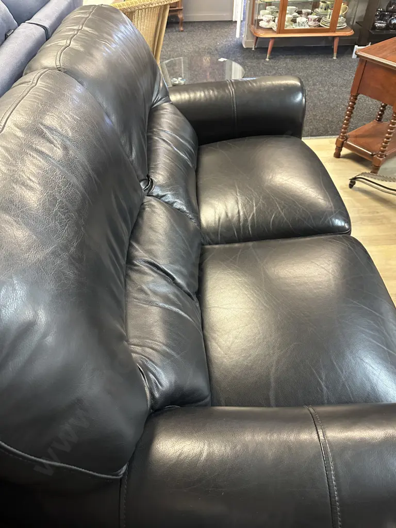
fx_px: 366
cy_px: 264
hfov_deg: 56.8
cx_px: 198
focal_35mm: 24
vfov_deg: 71.6
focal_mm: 6.86
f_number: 1.78
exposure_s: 1/50
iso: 500
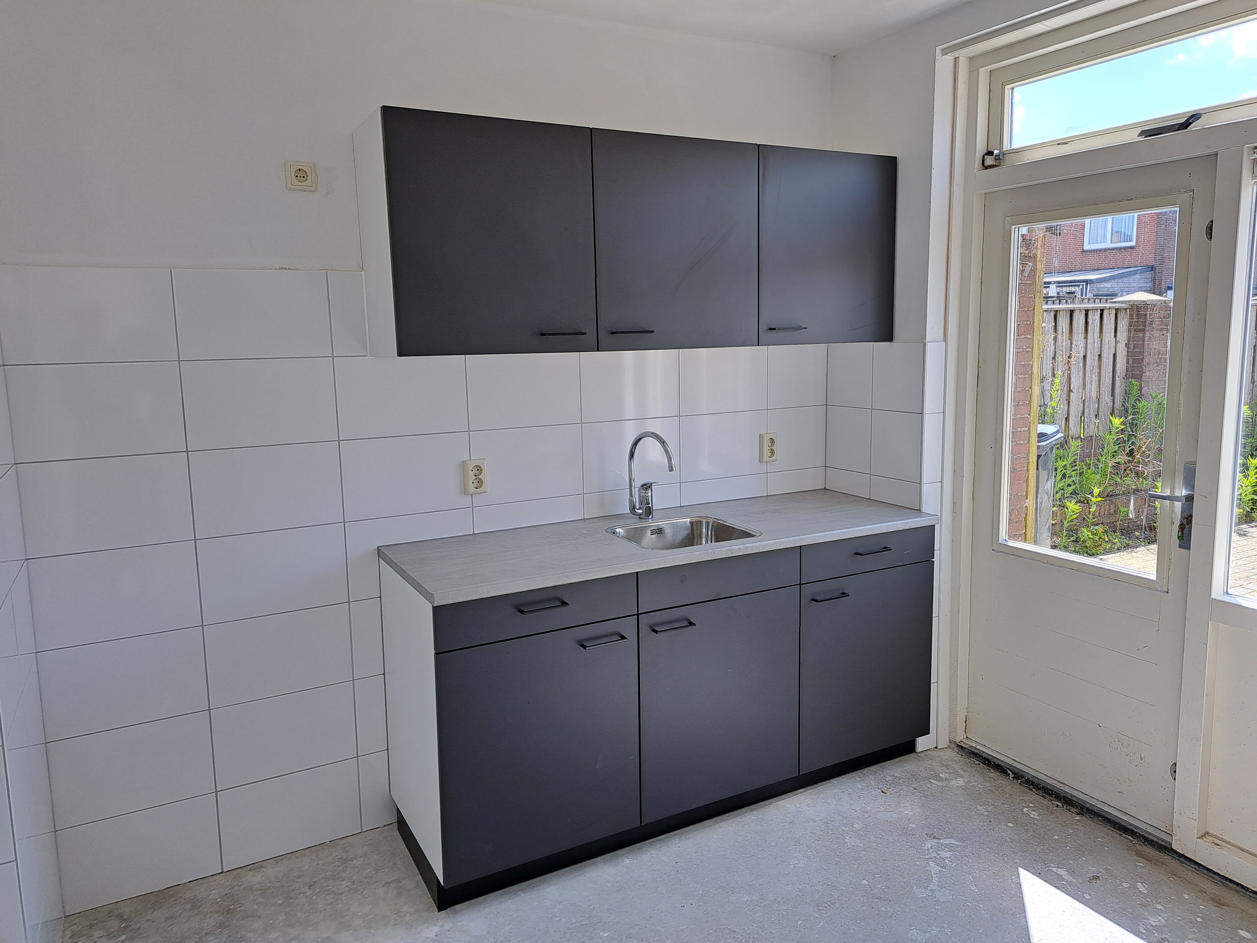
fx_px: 872
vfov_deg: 56.8
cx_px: 628
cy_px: 472
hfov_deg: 71.6
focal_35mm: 24
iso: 50
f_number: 1.8
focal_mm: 5.23
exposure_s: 1/158
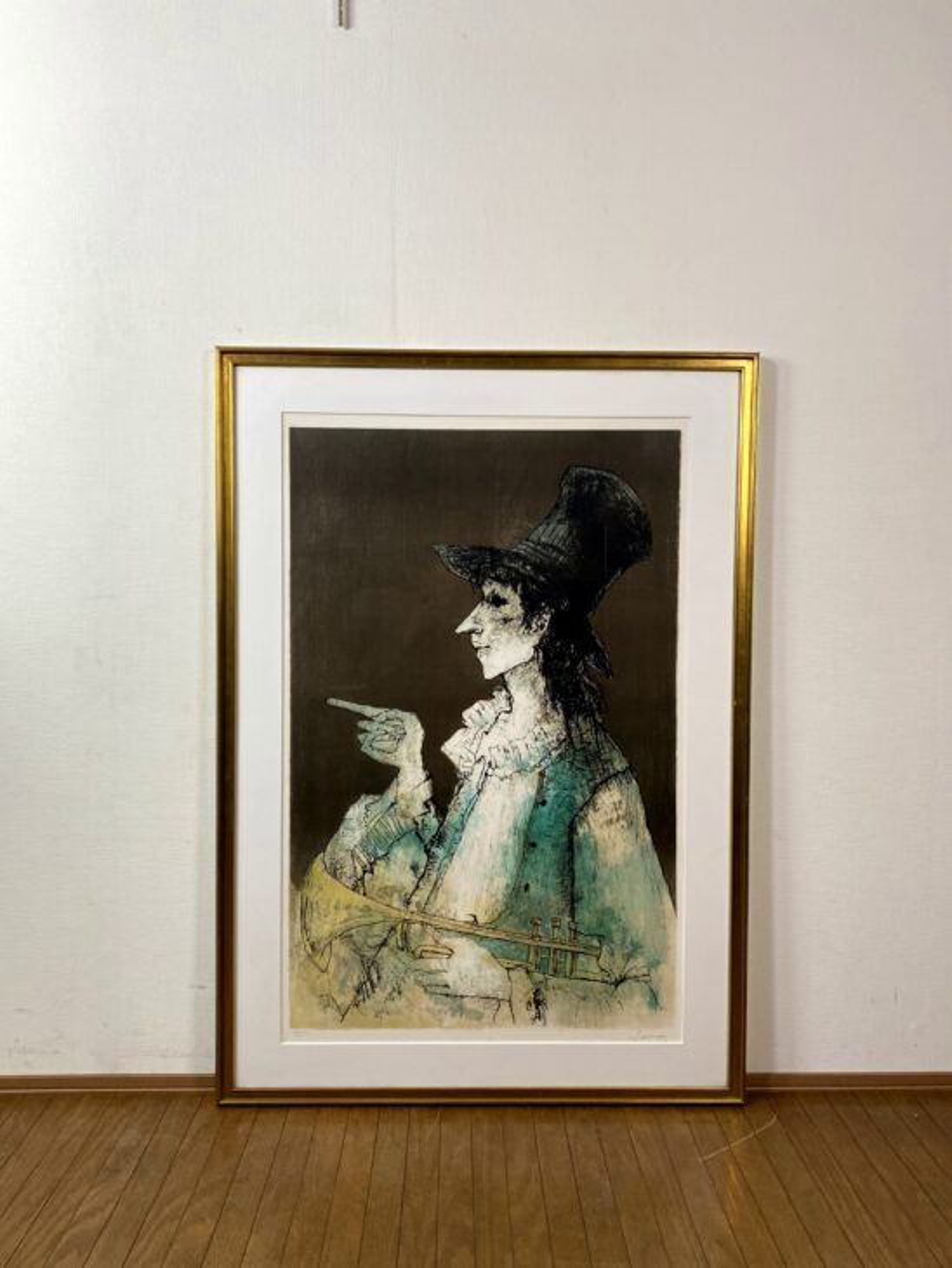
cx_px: 476
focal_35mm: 26
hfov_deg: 53.1
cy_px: 634
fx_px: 953
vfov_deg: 67.3
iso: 125
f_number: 1.8
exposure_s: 1/100
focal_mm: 4.25
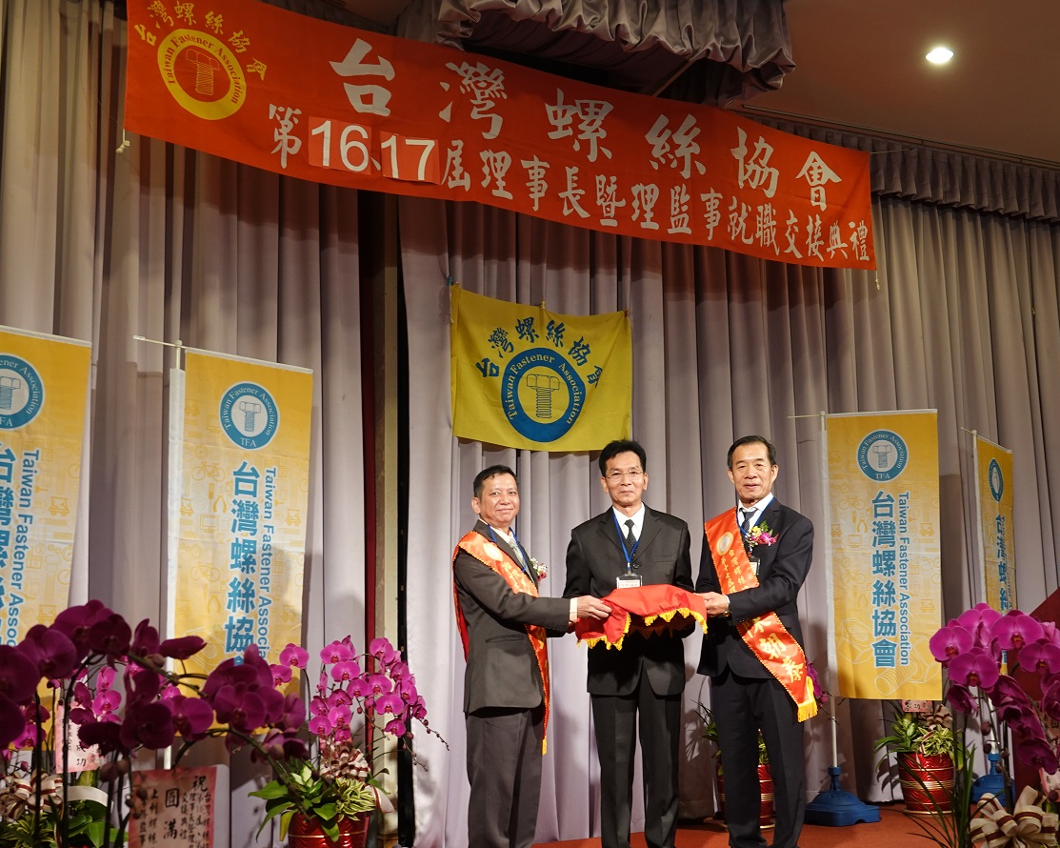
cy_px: 416
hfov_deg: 41.1
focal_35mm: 45
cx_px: 590
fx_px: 1411
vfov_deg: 33.4
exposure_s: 1/40
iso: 320
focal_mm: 14.16
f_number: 3.2
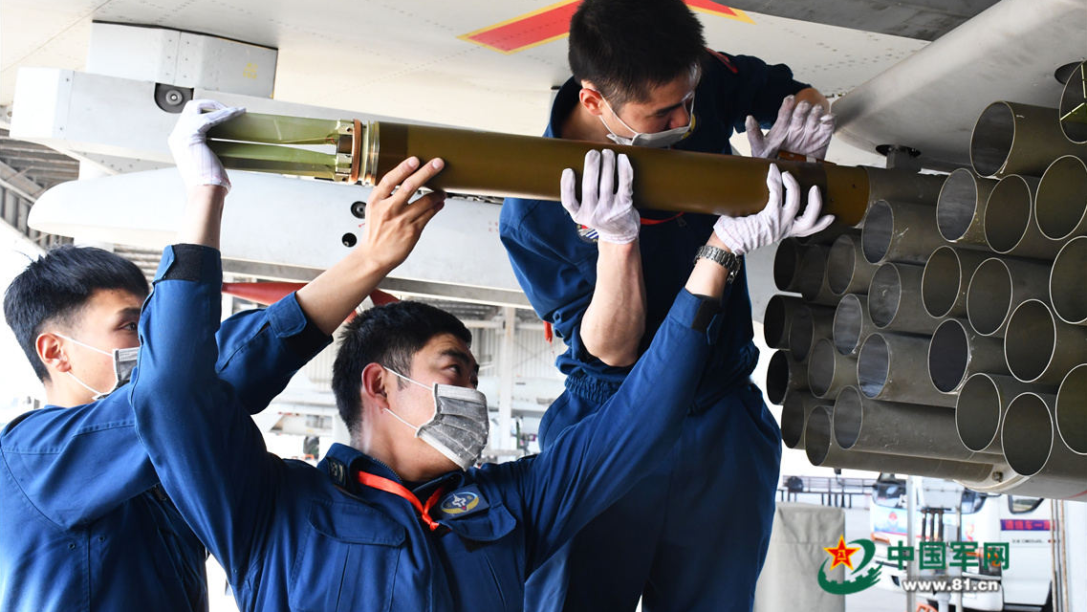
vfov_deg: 28.4
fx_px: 1211
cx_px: 543
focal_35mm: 42
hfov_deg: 48.3
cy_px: 289
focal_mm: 27
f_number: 9
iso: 1600
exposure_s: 1/320
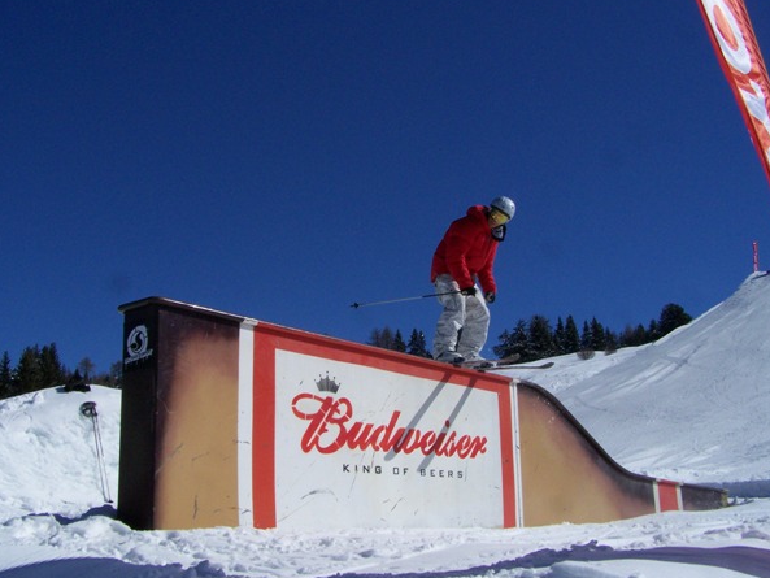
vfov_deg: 35.1
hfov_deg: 45.8
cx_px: 366
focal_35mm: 41
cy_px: 277
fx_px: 912
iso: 125
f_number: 5.6
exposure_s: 1/1600
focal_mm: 6.3
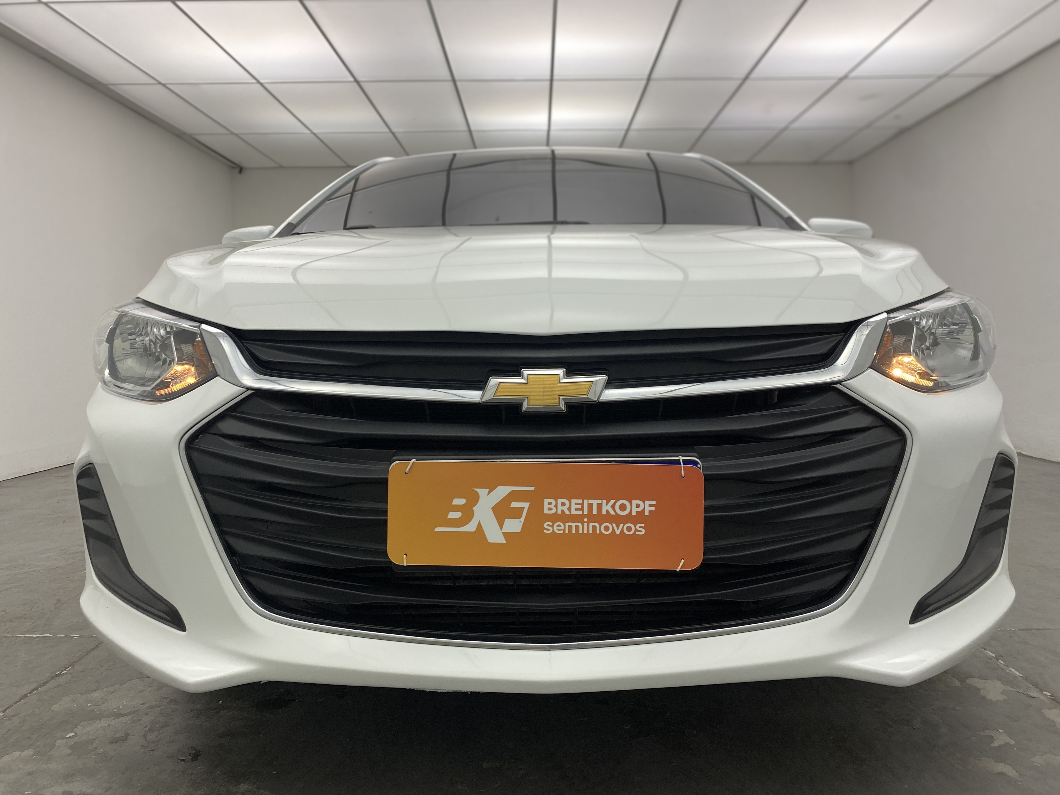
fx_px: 796
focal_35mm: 26
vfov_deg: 53.1
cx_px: 530
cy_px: 398
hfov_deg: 67.3
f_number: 1.8
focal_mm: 4.25
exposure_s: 1/120
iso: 80
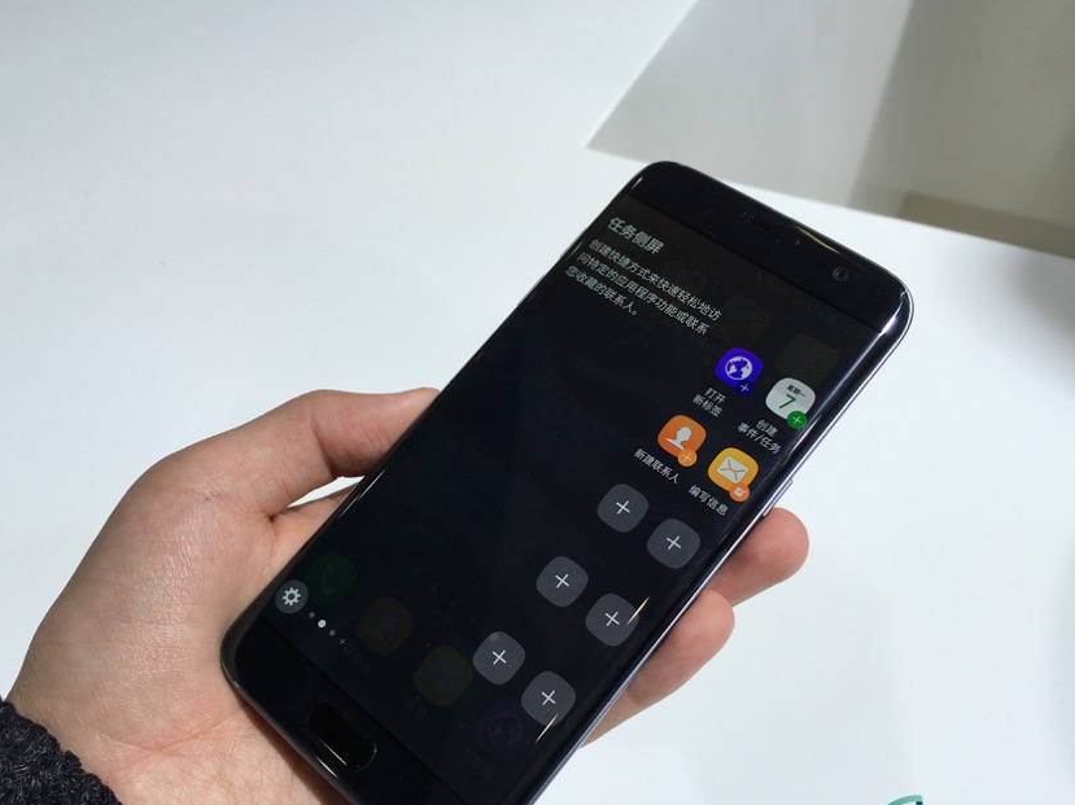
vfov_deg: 40.6
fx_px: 1086
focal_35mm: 35
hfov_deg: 52.6
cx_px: 530
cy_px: 460
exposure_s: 1/275
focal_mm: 4.15
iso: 25
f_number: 2.2
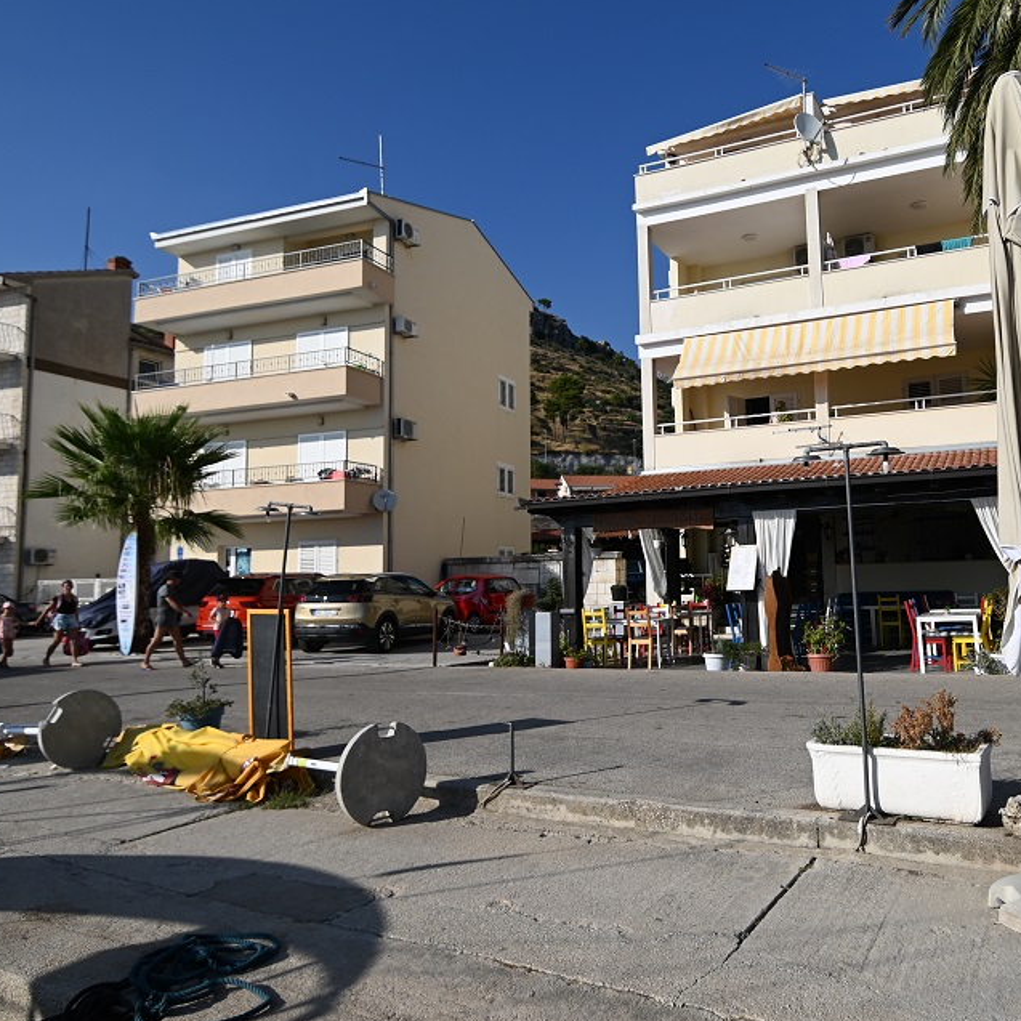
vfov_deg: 65.0
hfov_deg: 63.9
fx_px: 801
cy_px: 497
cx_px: 651
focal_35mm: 24
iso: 100
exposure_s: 1/1600
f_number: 4.5
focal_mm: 12
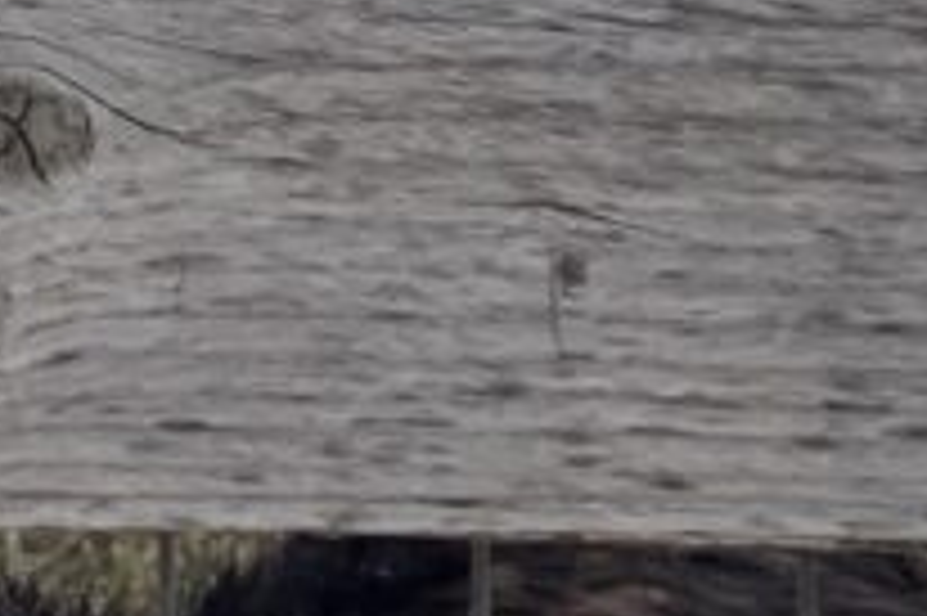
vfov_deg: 4.9
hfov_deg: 7.6
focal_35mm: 269
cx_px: -252
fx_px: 6921
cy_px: -1079
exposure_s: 1/3195
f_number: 2
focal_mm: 6
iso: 25
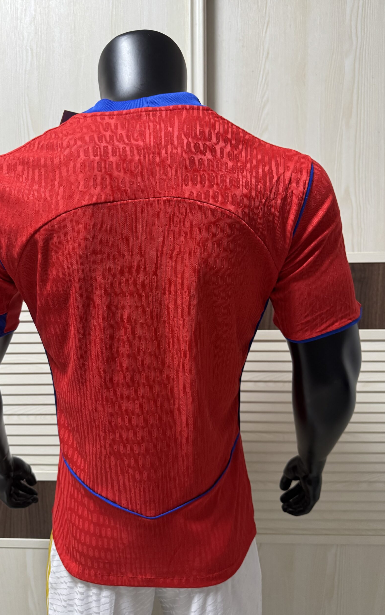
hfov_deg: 47.3
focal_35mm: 26
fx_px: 436
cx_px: 152
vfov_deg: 70.4
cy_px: 313
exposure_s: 1/50
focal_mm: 6.76
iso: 400
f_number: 1.78
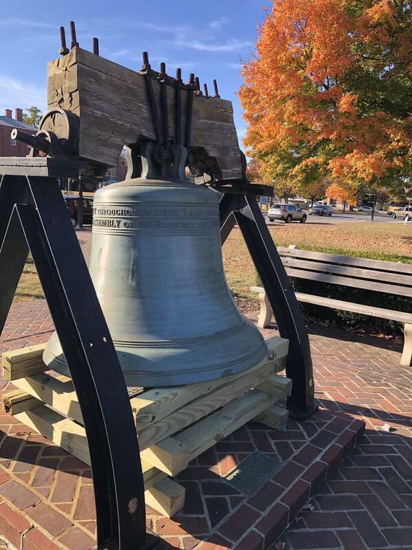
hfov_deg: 49.7
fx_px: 444
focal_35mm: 28
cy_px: 275
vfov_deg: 63.4
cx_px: 206
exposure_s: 1/444
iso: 20
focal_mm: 3.99
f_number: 1.8
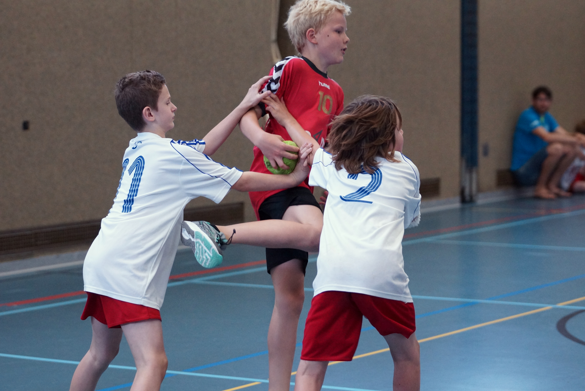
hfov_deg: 17.1
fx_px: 1951
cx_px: 292
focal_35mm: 120
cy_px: 196
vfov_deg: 11.4
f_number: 2.8
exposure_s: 1/320
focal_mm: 80
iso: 1600
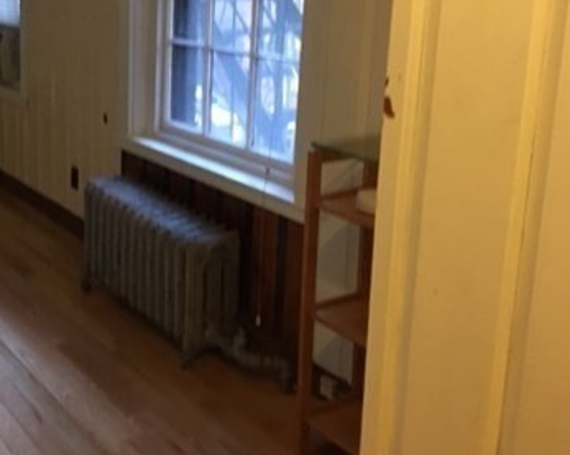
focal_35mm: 49
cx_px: 90
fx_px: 826
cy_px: 131
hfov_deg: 36.4
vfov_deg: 30.4
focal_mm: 4.15
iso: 200
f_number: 2.2
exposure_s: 1/24
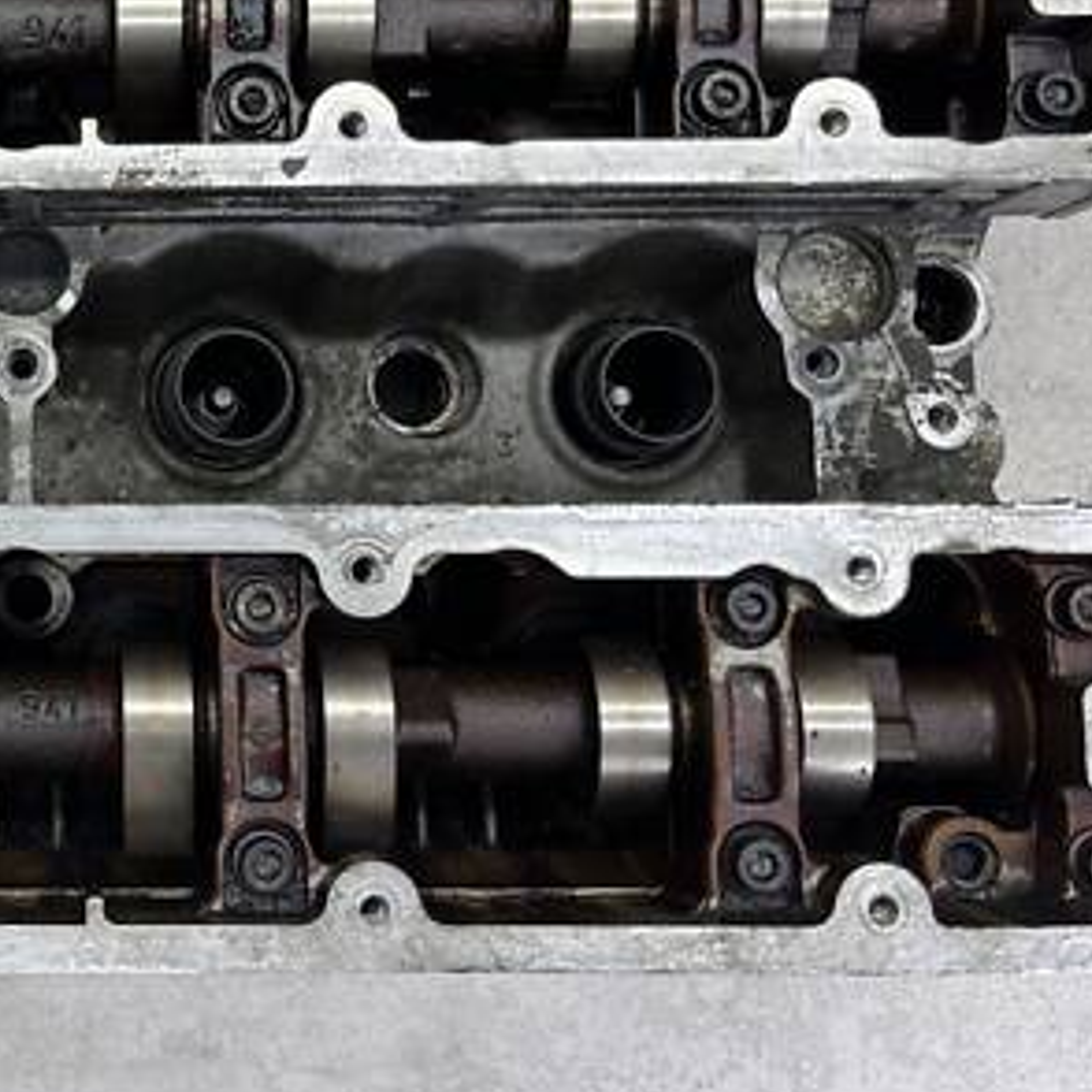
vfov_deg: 33.5
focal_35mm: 50
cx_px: 45
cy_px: 316
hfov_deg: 31.8
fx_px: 1785
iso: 40
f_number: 1.6
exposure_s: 1/100
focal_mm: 5.1
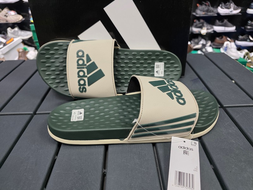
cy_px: 95
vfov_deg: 58.9
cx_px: 126
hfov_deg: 73.9
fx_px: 168
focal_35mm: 23
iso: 200
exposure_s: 1/100
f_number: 1.7
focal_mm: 6.3
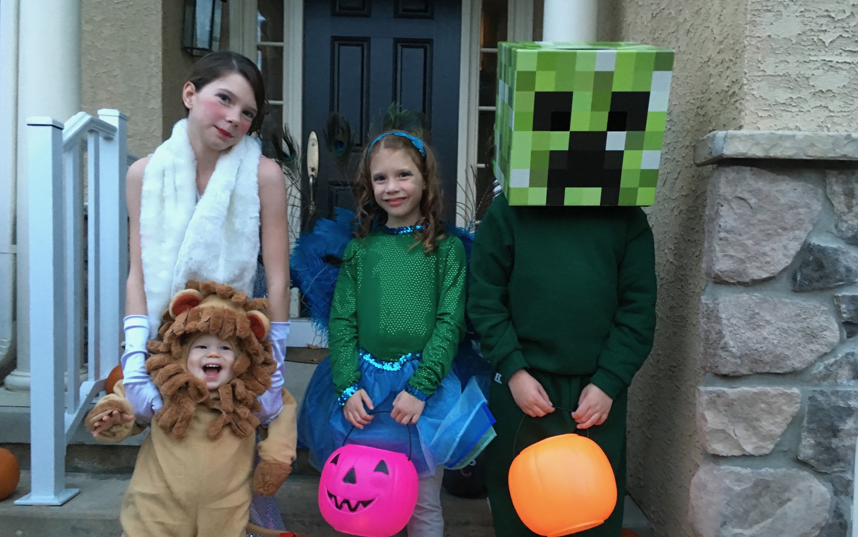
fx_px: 725
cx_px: 431
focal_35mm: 31
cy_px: 320
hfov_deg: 61.2
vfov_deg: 40.4
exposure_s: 1/17
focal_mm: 4.15
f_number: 2.2
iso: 200
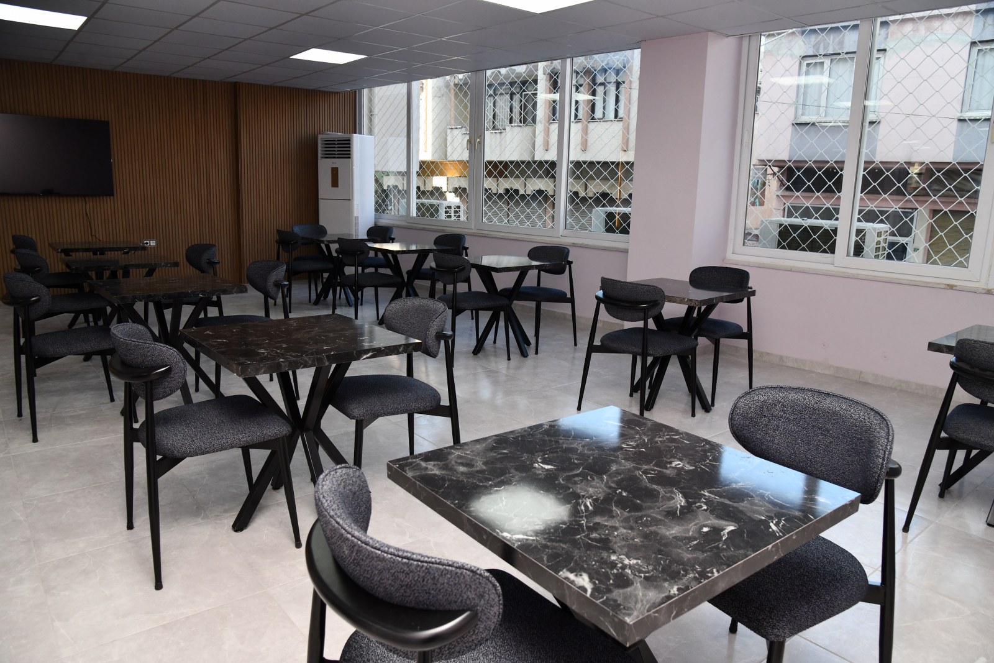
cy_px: 332
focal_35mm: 24
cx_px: 497
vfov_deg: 53.1
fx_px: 663
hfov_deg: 73.7
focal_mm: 24
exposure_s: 1/320
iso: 1250
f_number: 6.3
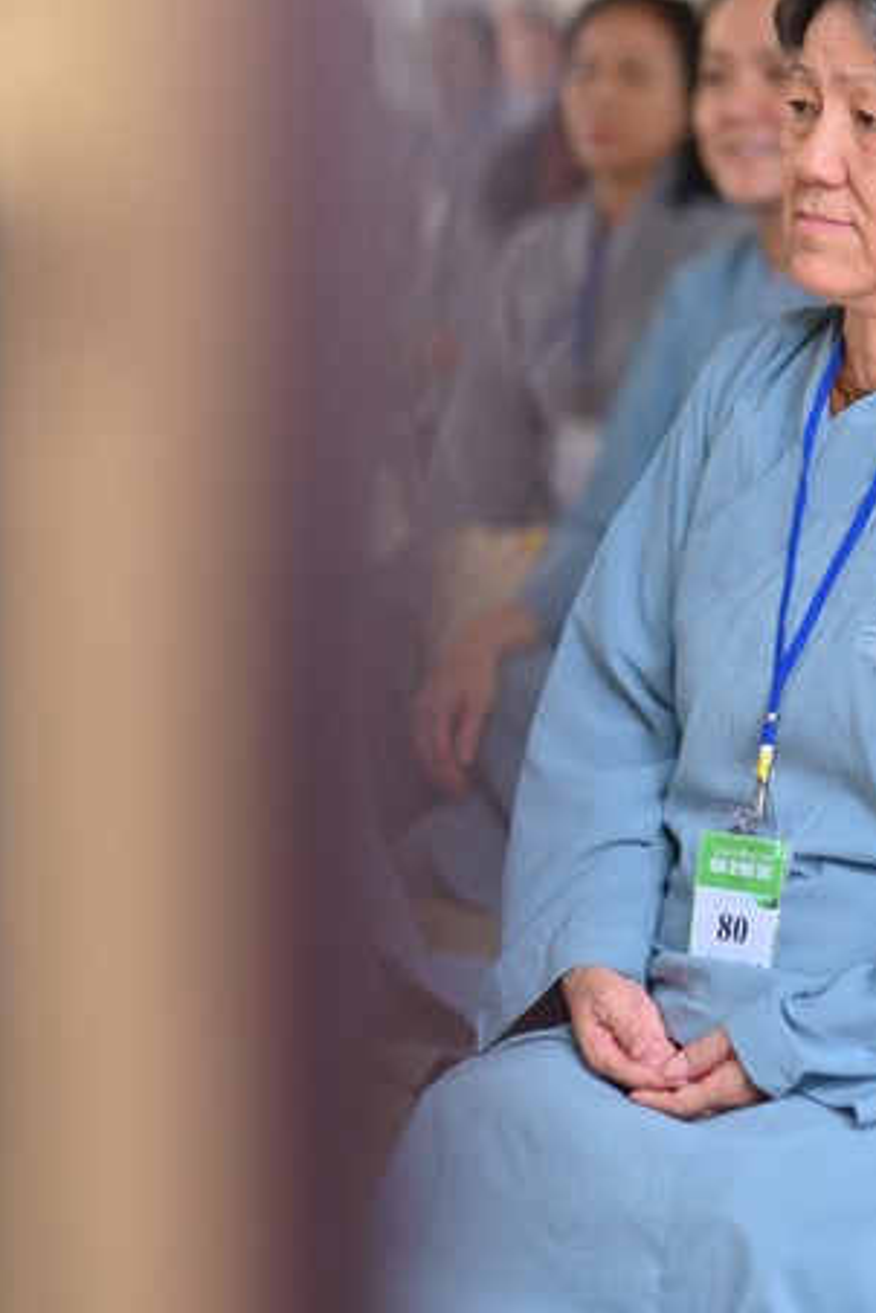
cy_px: 542
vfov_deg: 16.8
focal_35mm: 122
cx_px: 596
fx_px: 4453
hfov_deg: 11.2
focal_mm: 85
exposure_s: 1/200
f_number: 2.2
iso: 400
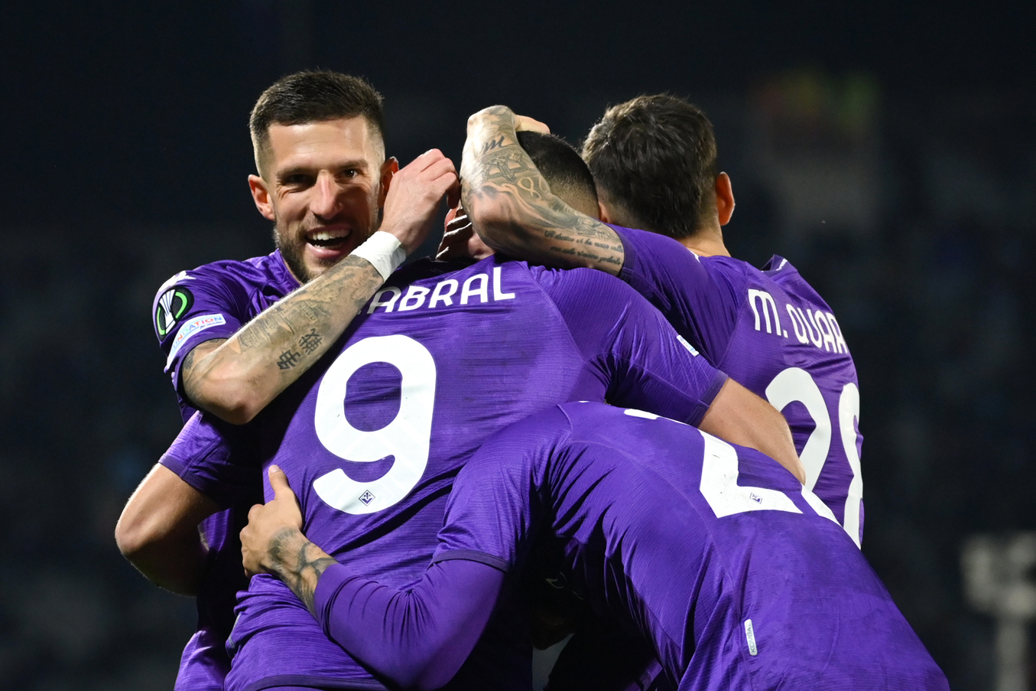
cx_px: 507
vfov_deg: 7.4
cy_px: 341
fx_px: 5352
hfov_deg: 11.1
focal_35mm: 186
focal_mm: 180
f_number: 4
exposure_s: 1/1600
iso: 2500
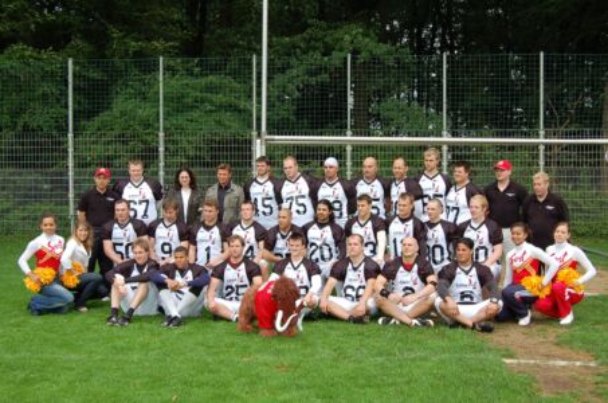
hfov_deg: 46.5
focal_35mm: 42
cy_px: 202
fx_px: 708
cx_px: 304
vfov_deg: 31.8
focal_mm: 28
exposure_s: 1/160
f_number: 6.3
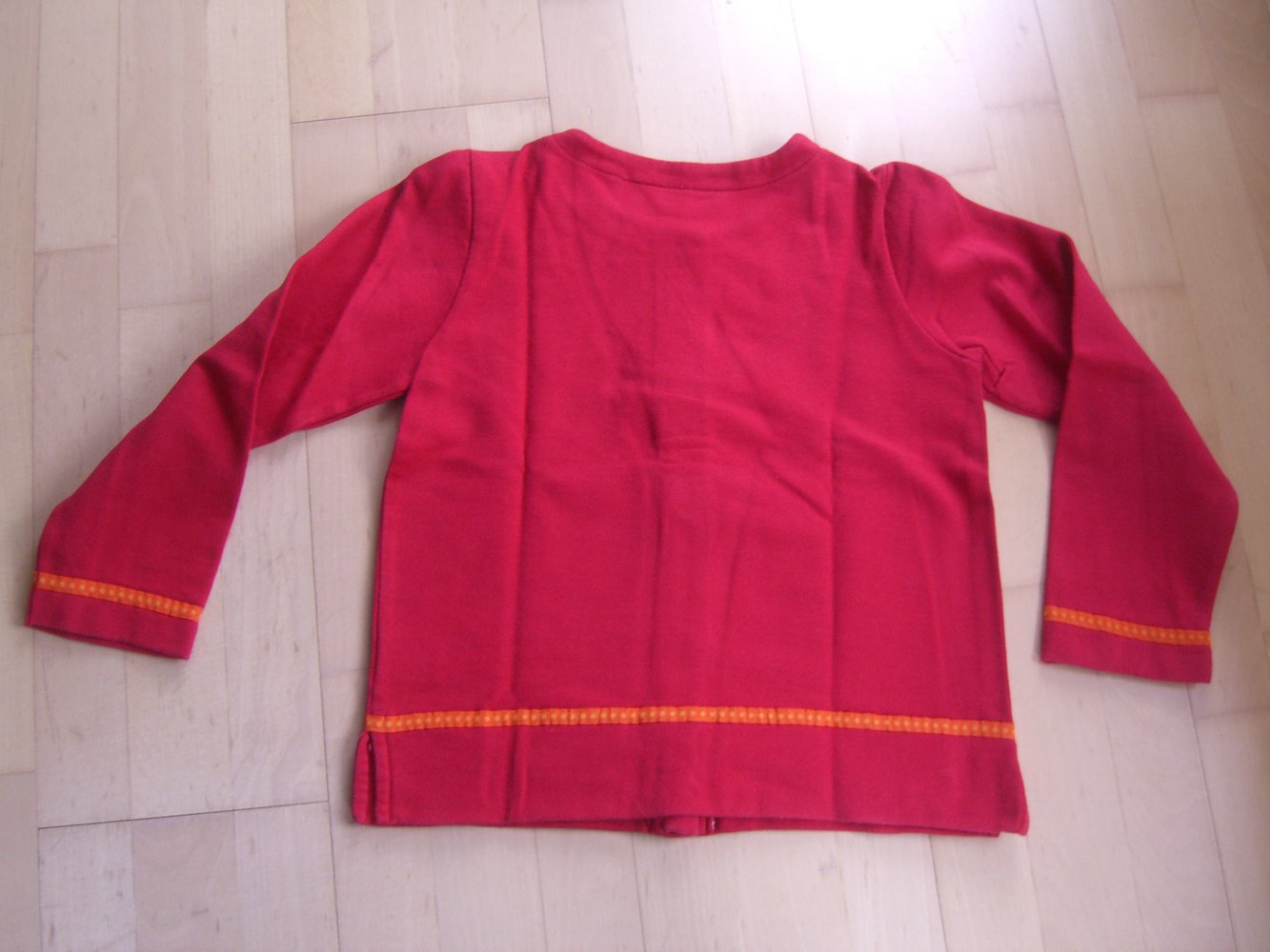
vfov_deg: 37.7
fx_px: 1394
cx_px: 635
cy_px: 476
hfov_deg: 49.0
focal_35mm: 38
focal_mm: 7.9
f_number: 2.8
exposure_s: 1/20
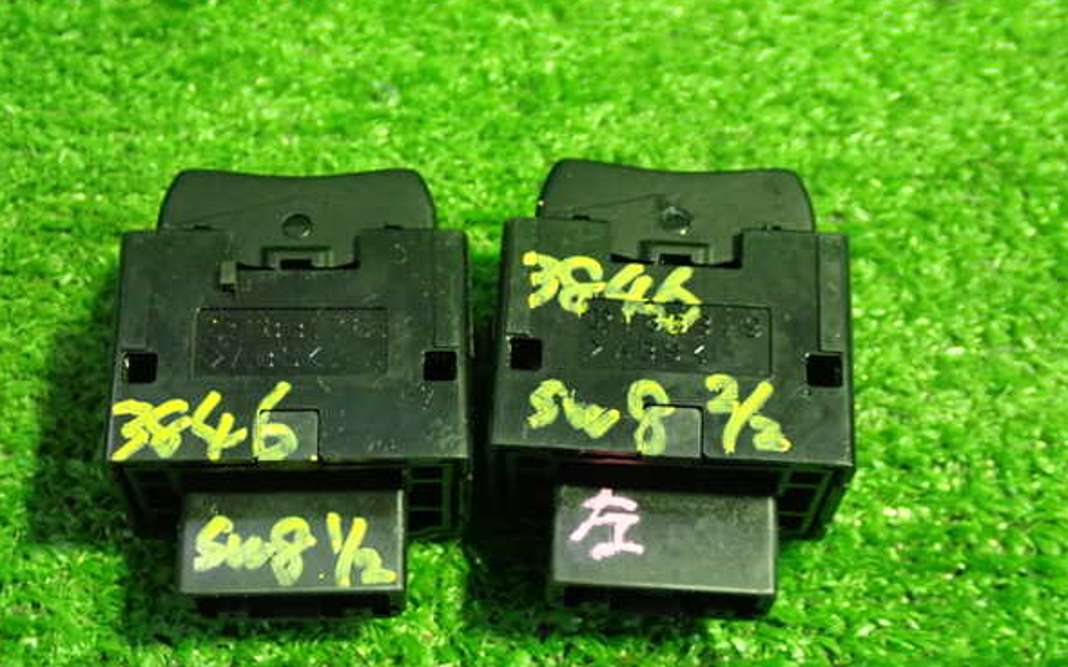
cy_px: 368
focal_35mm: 54
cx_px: 528
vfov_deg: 24.0
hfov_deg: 37.5
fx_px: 1572
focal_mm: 9.01
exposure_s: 1/25
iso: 800
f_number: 3.2
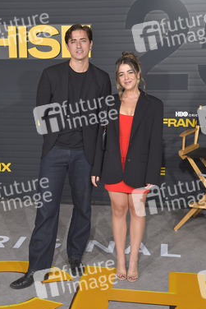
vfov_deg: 38.9
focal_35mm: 51
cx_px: 100
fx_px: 437
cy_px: 156
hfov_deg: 26.5
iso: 320
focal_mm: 48
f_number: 6.3
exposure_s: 1/250
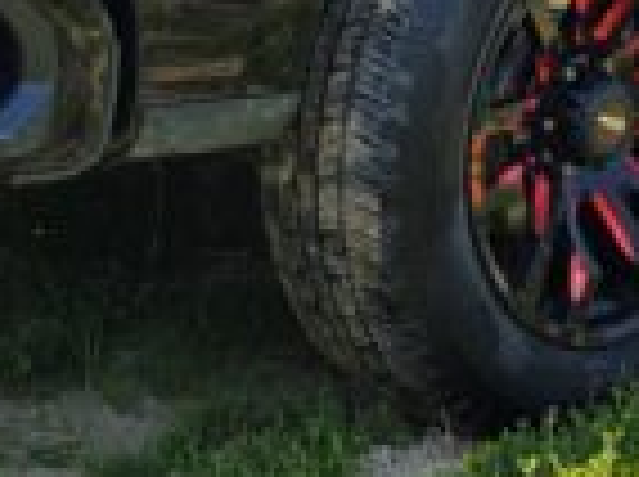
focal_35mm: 146
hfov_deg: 13.5
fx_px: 2691
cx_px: 526
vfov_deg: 9.6
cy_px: -389
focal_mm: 5.4
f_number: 1.8
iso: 40
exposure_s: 1/1245
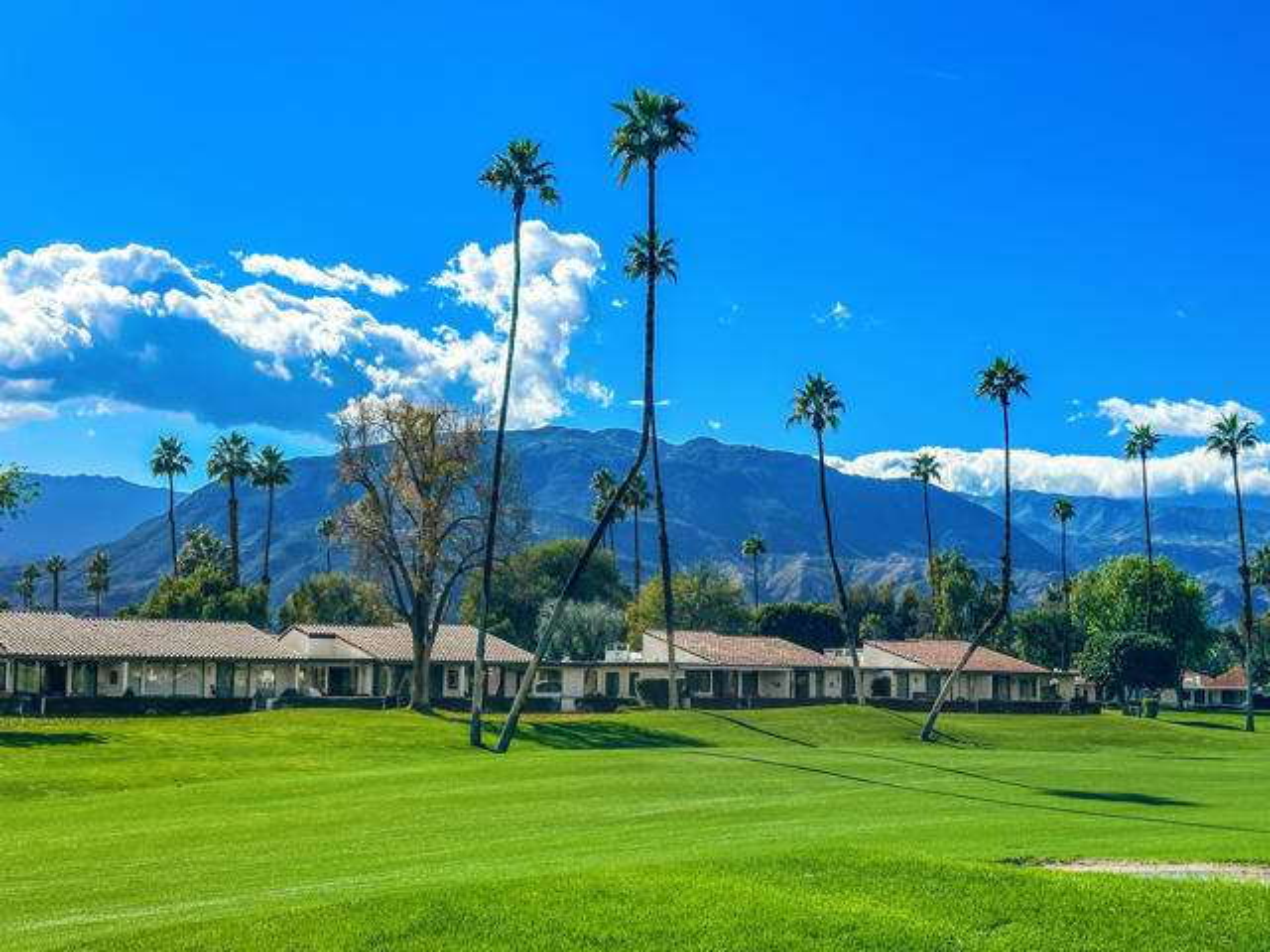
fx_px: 1761
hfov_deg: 39.7
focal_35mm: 48
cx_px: 635
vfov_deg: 30.3
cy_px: 476
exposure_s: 1/6400
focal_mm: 6.86
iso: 64
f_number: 1.8
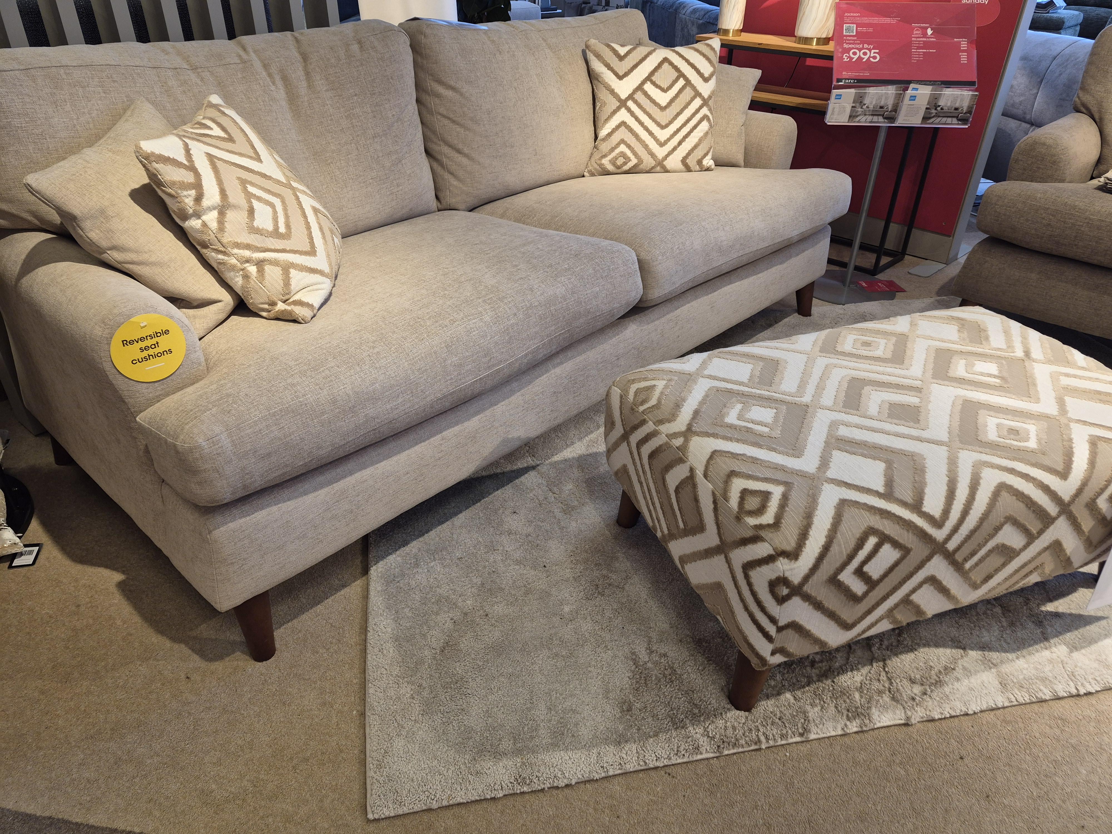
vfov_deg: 58.9
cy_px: 417
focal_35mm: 23
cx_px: 556
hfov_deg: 73.9
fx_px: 739
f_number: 1.8
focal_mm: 5.4
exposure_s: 1/100
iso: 80
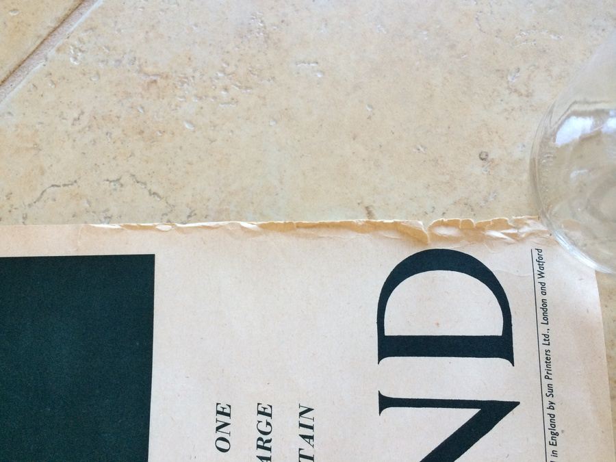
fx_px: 534
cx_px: 308
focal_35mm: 30
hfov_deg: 60.0
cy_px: 231
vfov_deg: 46.8
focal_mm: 4.12
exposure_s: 1/30
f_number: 2.2
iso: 64
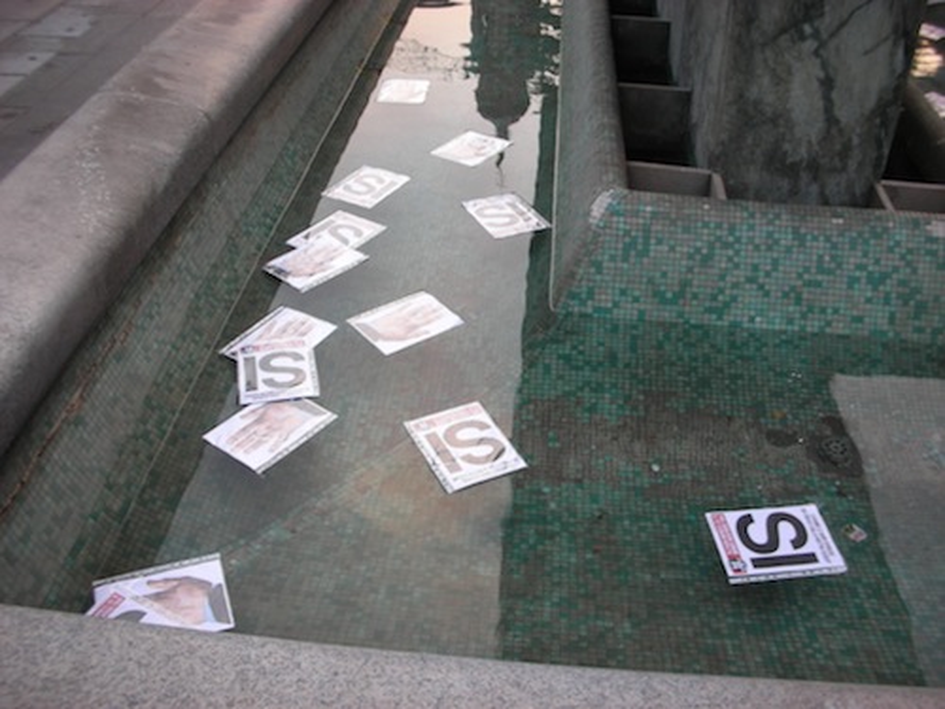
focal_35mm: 35
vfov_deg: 40.7
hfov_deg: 52.6
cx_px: 472
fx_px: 955
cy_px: 354
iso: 50
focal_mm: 5.8
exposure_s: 1/11
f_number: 3
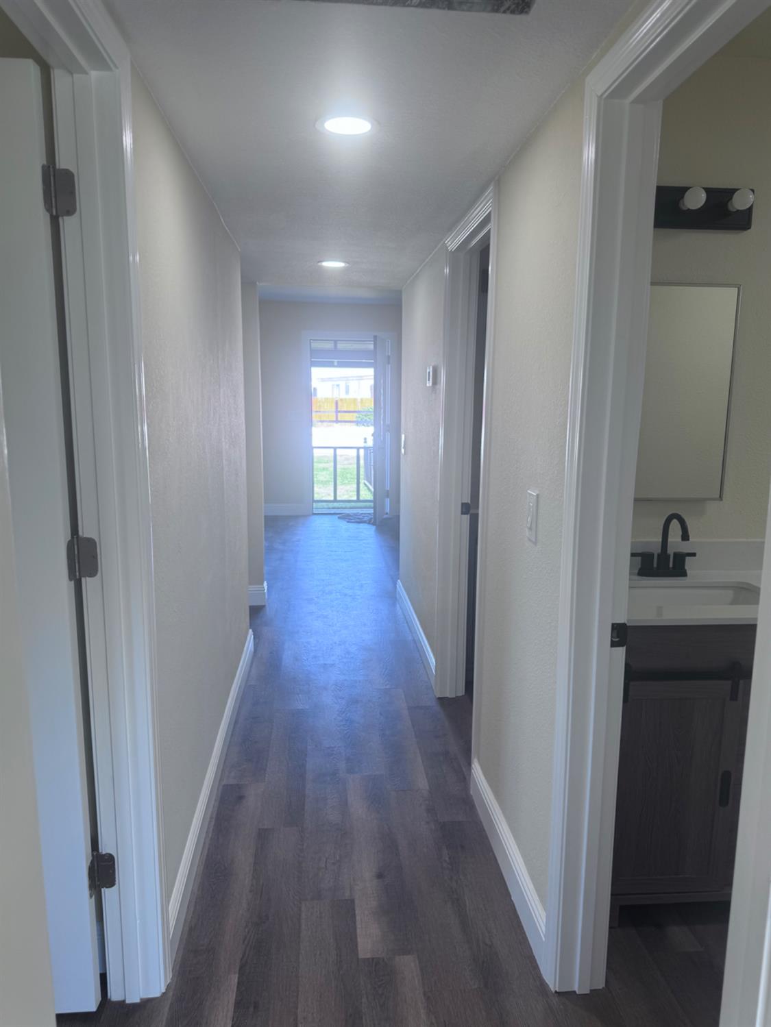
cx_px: 386
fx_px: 712
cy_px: 514
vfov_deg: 71.6
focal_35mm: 24
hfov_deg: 56.8
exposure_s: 1/120
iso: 50
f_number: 1.78
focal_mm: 6.76
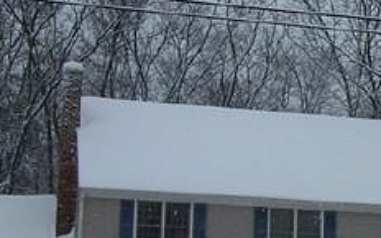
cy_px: 185
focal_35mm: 111
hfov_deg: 18.1
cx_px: 409
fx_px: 1153
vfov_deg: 11.8
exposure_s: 1/250
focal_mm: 6.3
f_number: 2.8
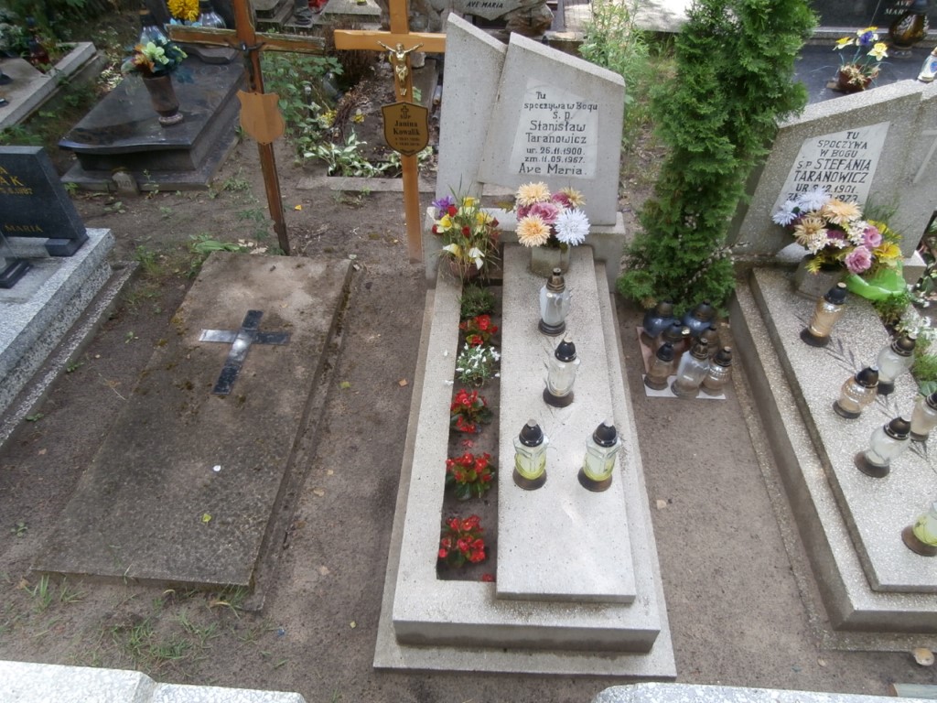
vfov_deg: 56.8
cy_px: 352
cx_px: 468
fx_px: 650
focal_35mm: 24
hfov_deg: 71.6
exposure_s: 1/125
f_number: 3
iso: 100
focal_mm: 4.2
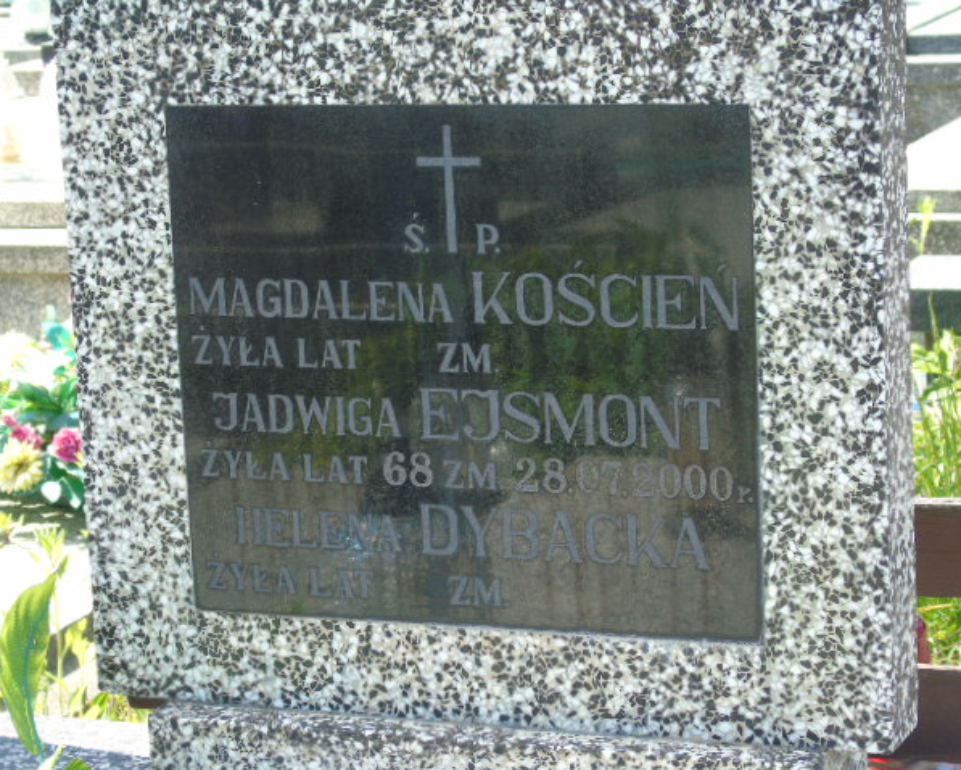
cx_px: 472
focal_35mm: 113
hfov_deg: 17.0
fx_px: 3215
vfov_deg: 13.6
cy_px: 385
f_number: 4.4
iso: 80
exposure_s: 1/100
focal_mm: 19
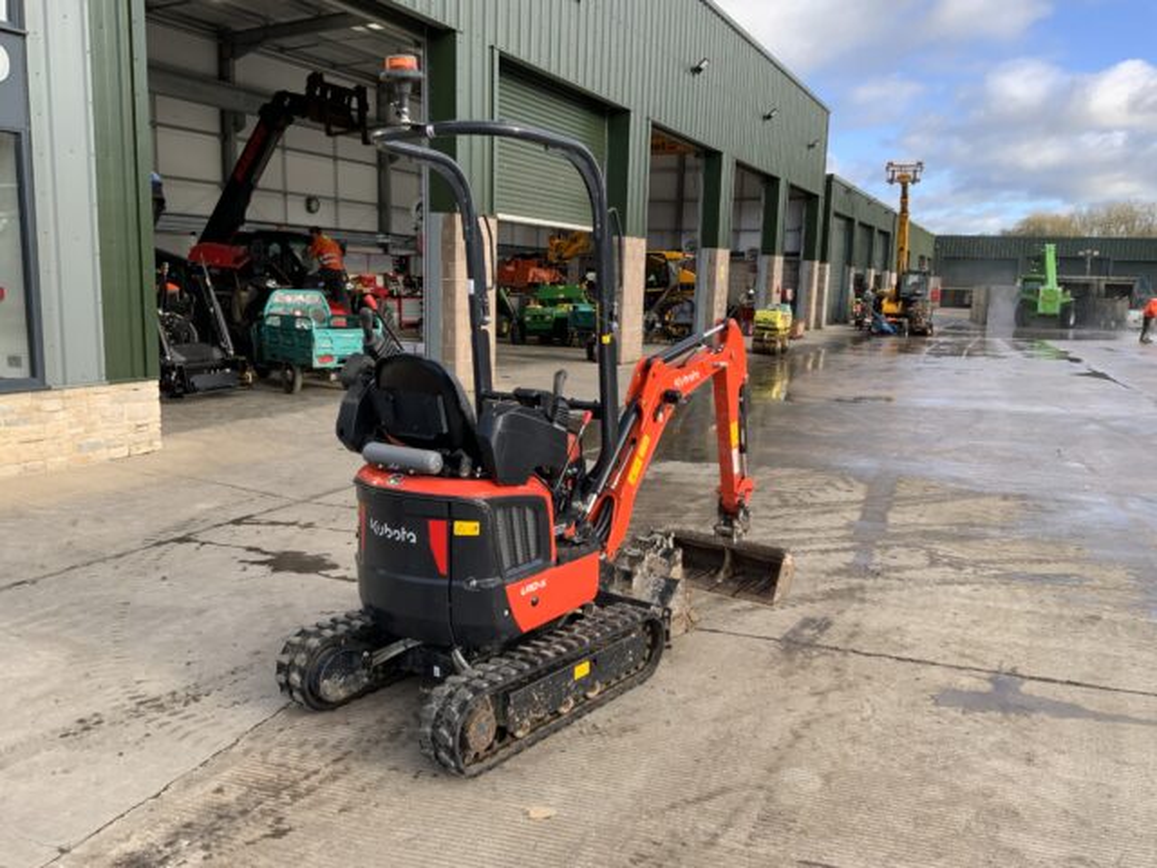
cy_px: 434
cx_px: 578
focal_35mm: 29
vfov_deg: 48.2
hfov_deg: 61.7
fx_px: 969
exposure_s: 1/469
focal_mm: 3
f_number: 1.8
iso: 16
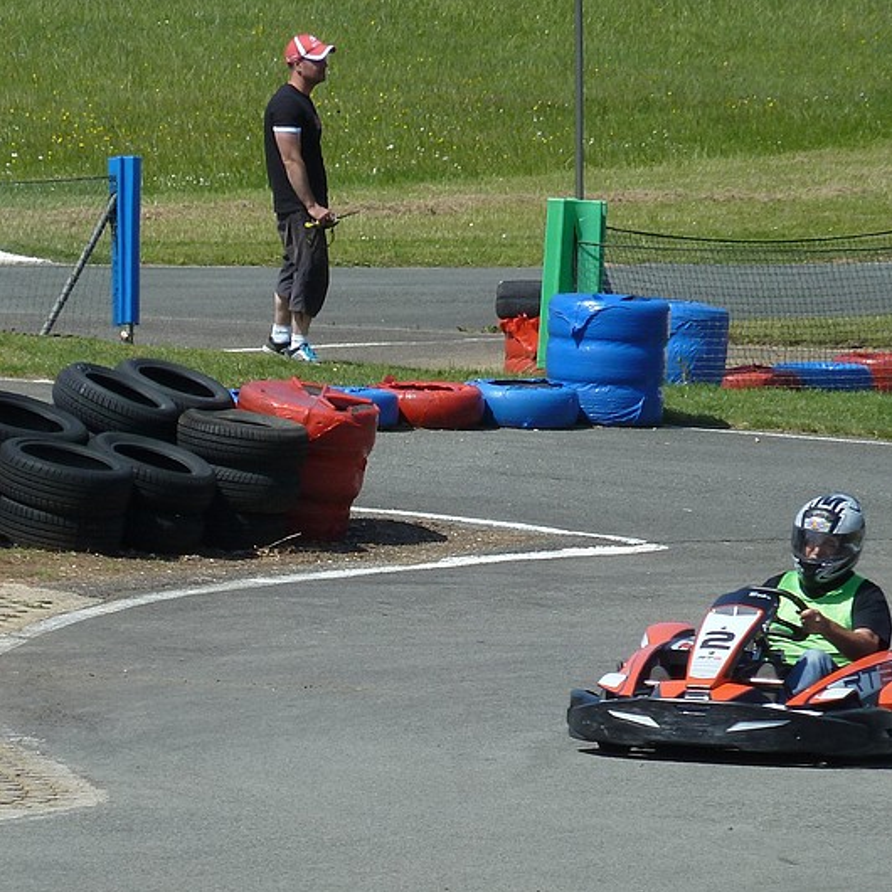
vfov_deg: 4.4
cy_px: 503
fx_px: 11661
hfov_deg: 4.4
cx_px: 671
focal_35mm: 400
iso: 100
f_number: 4.9
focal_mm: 49.2
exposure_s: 1/500
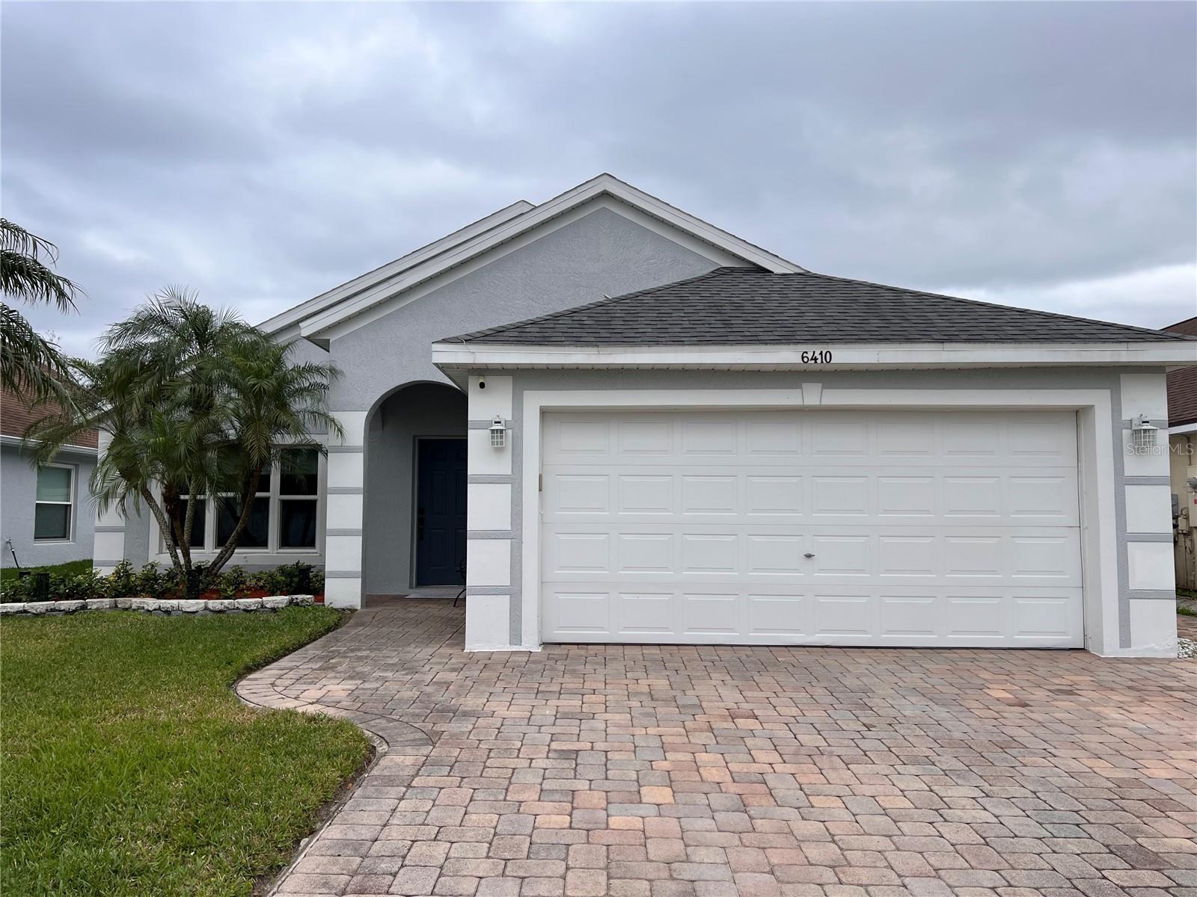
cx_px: 598
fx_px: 899
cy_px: 448
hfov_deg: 67.3
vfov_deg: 53.1
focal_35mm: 26
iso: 50
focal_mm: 5.7
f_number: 1.5
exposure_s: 1/3356
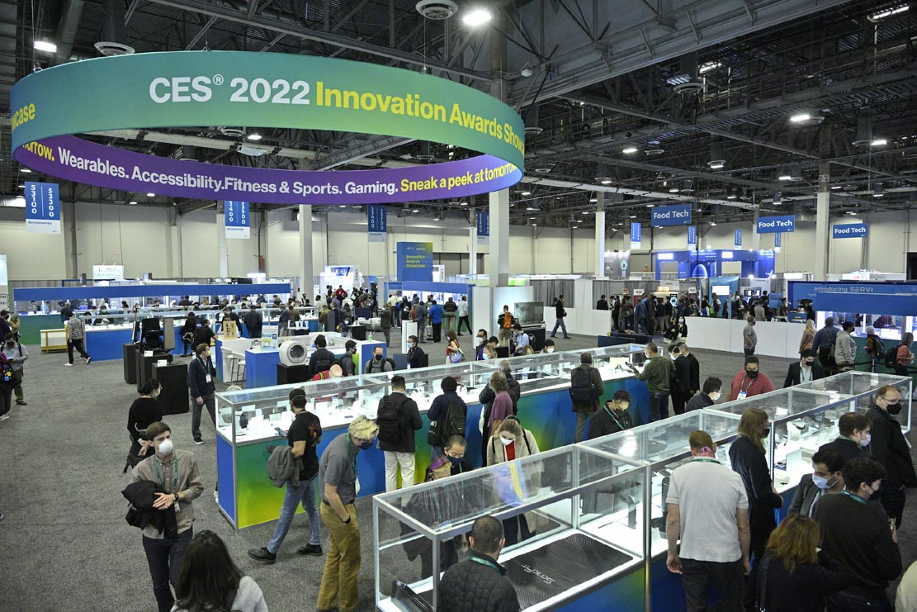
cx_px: 458
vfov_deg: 53.1
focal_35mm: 24
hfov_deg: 73.7
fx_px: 611
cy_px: 306
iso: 3200
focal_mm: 24
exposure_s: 1/200
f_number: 4
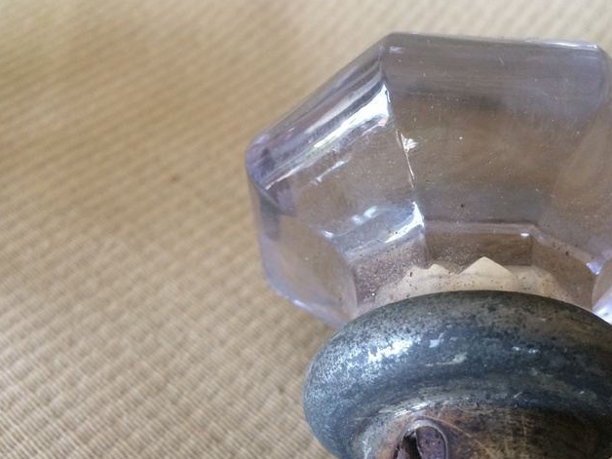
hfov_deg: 43.2
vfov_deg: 33.6
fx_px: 760
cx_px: 412
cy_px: 230
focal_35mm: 43
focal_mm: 4.12
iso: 100
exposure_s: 1/30
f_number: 2.2
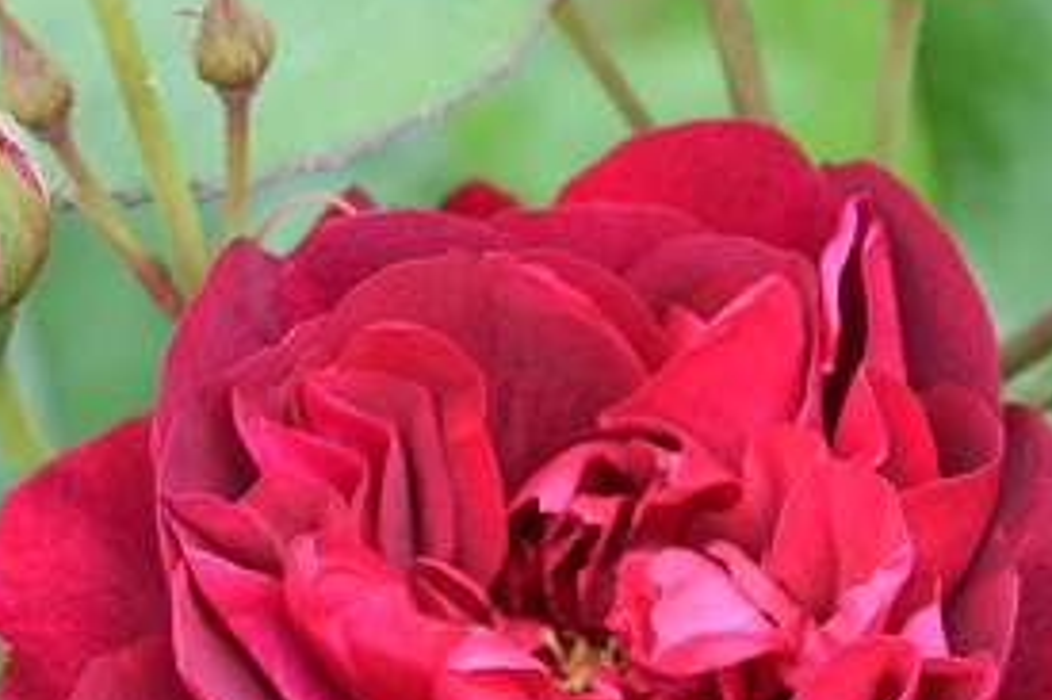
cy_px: 528
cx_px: 448
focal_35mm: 192
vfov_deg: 7.1
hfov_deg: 10.7
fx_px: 5612
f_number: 7.1
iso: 400
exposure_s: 1/200
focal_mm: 55
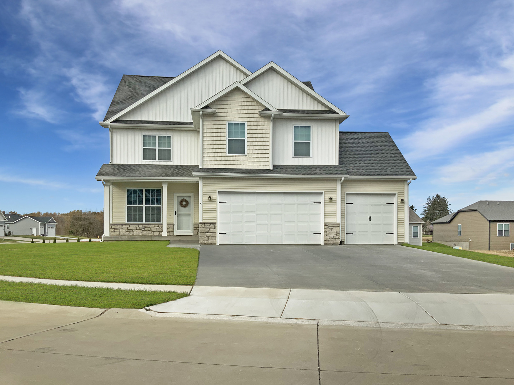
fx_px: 431
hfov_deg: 61.7
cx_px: 257
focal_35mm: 29
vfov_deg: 48.2
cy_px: 192
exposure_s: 1/2141
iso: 16
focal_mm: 3
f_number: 1.8
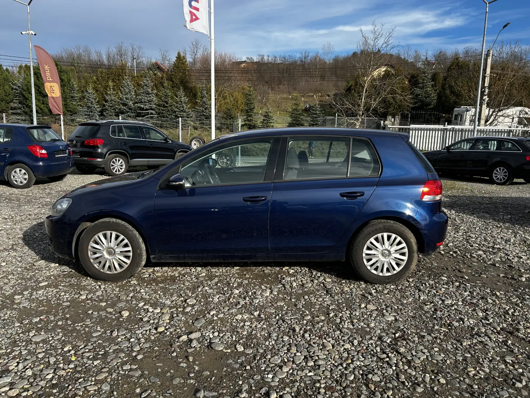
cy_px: 199
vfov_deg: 53.1
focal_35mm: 26
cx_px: 265
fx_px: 398
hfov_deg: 67.3
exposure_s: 1/1869
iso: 50
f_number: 1.5
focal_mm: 5.7
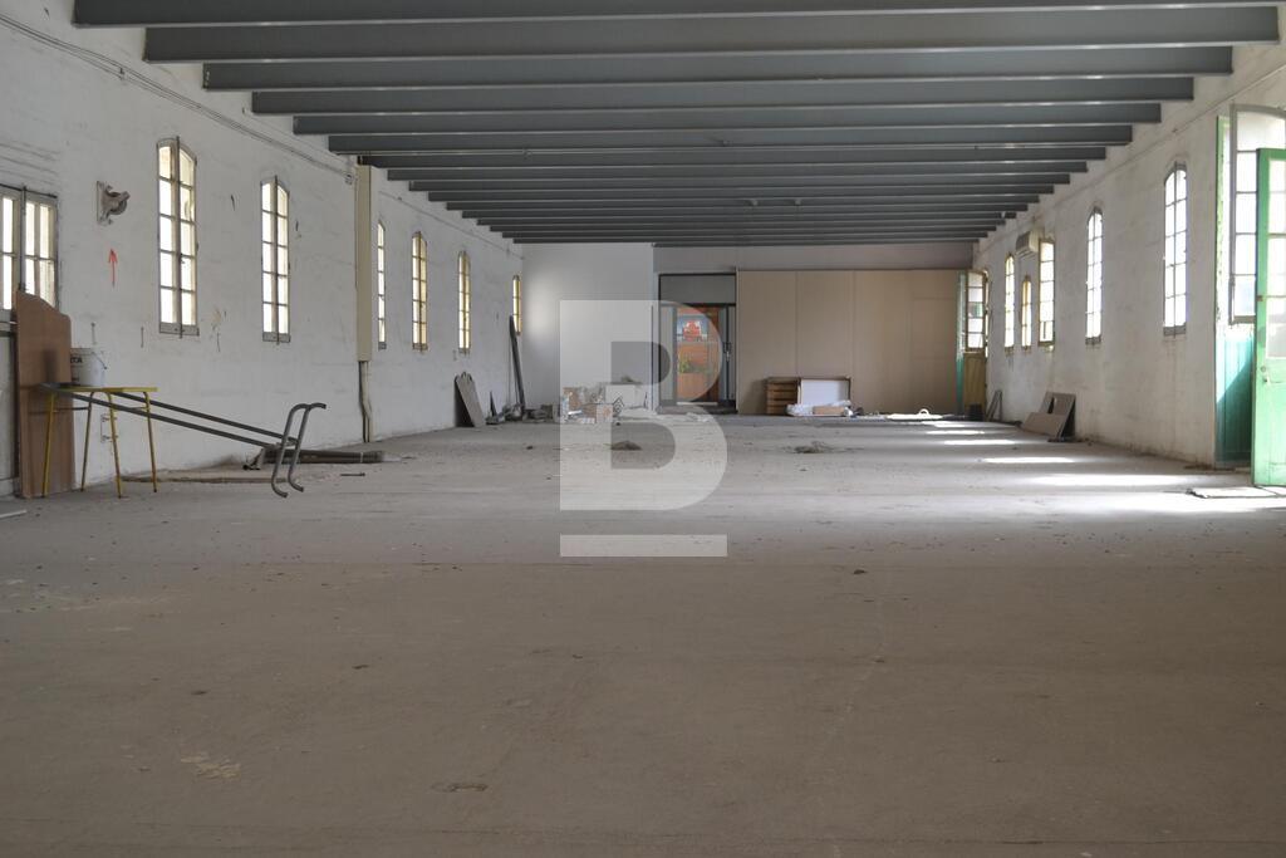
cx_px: 643
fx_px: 1608
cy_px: 429
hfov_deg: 43.6
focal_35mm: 45
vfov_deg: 29.9
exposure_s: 1/60
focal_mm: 30
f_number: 4.5
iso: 400
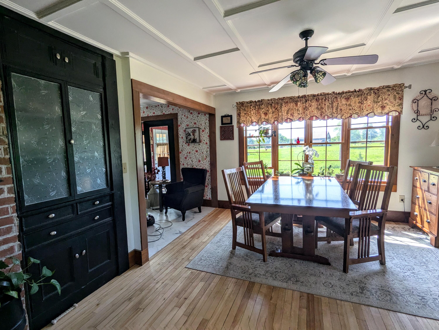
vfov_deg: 78.2
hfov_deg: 94.4
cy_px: 165
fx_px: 203
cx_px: 220
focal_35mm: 16
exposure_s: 1/170
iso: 42
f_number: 2.2
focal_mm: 2.35
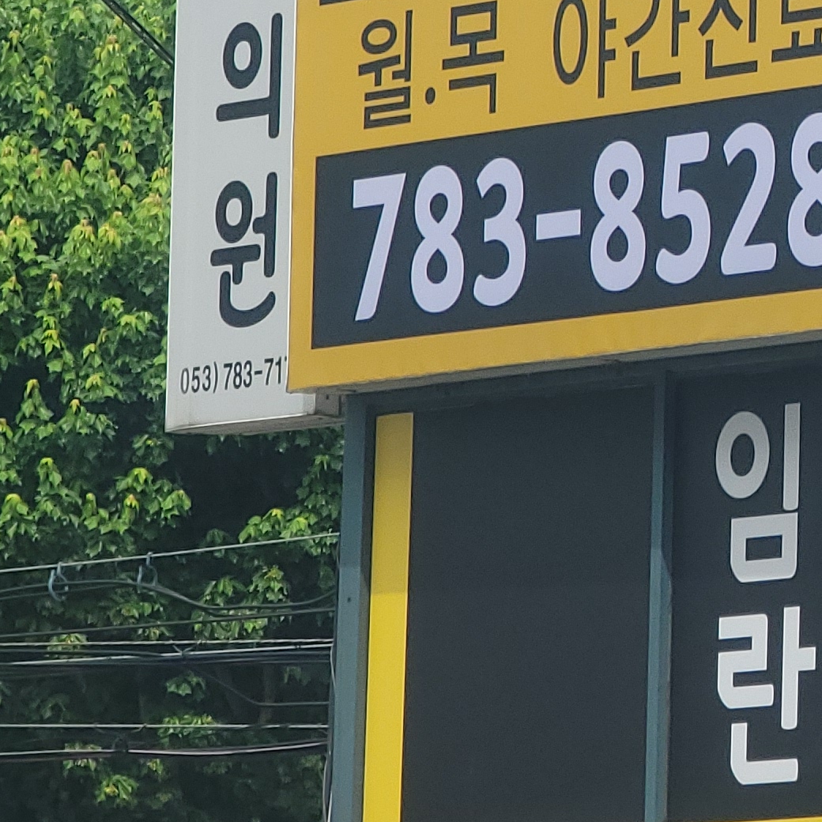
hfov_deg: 4.2
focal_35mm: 418
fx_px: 11230
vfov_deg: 4.2
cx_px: 1416
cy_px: 54
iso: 25
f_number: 3
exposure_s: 1/213
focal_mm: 14.2
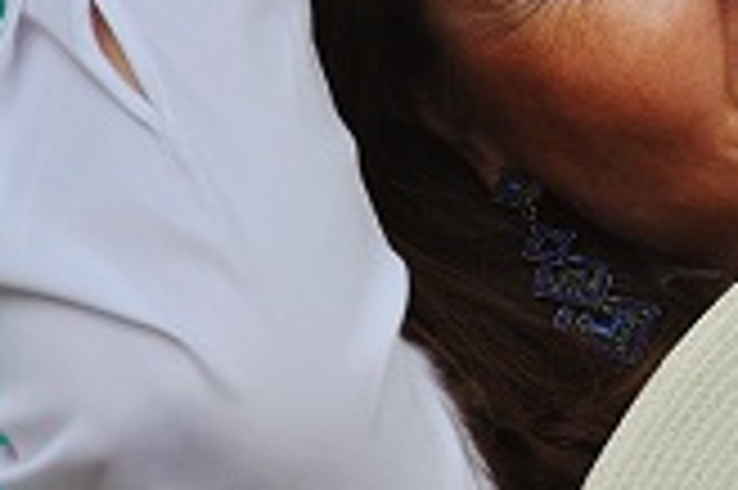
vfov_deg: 3.6
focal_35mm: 380
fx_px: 7782
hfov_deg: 5.4
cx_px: 722
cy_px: 49
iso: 400
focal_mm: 92
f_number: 5.6
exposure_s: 1/640
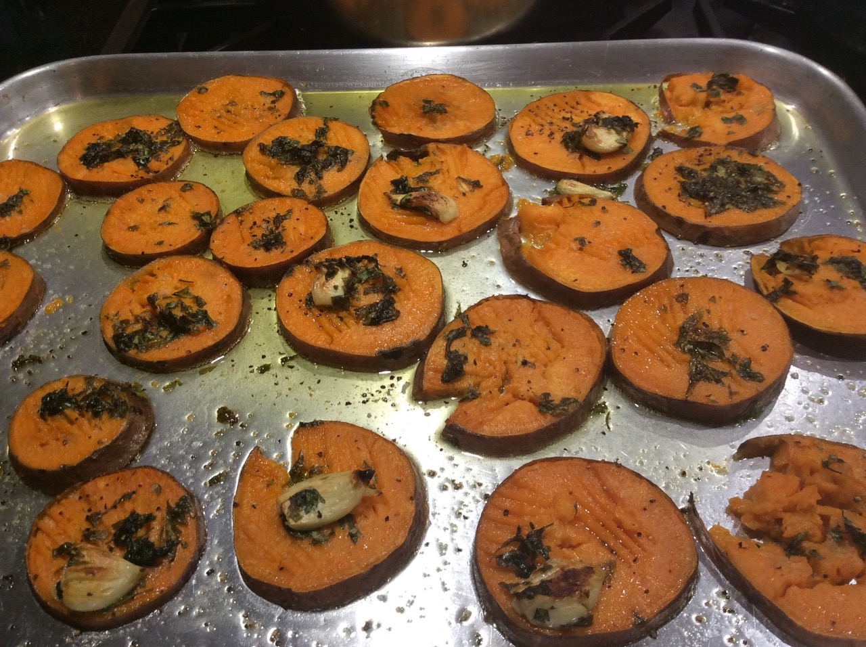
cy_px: 324
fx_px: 799
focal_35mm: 32
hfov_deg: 56.9
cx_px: 433
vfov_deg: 44.1
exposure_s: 1/24
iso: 64
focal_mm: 3.3
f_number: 2.4
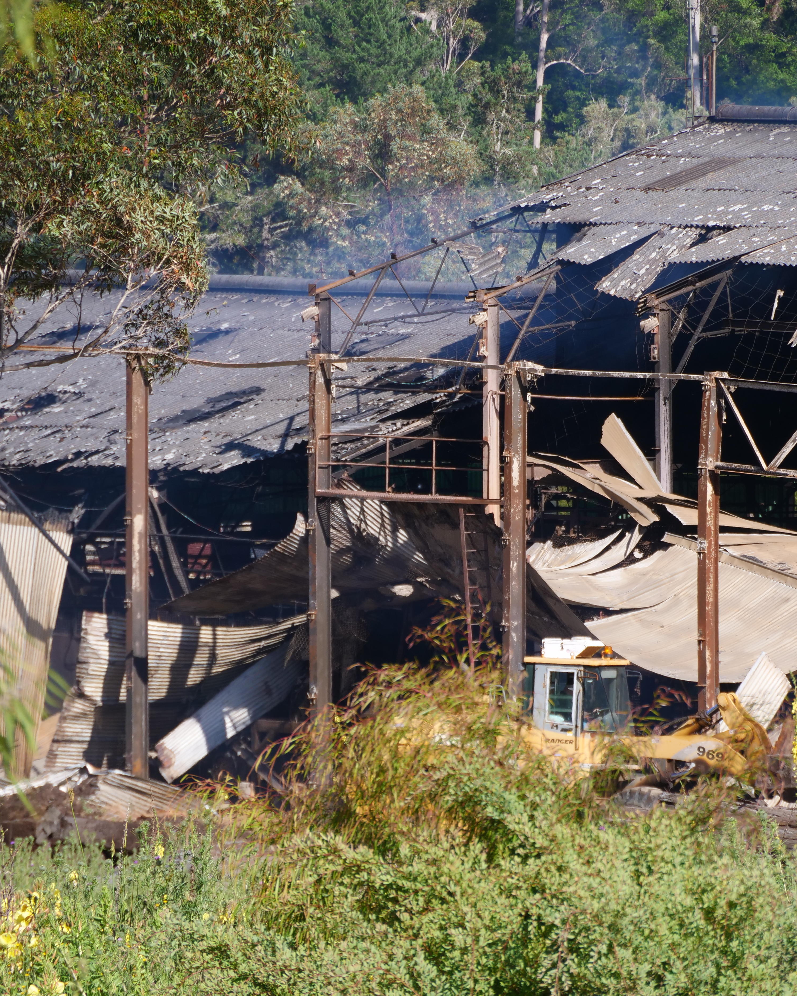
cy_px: 498
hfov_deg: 4.2
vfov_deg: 5.3
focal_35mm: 365
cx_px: 612
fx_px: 10763
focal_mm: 140
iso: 200
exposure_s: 1/640
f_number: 5.6
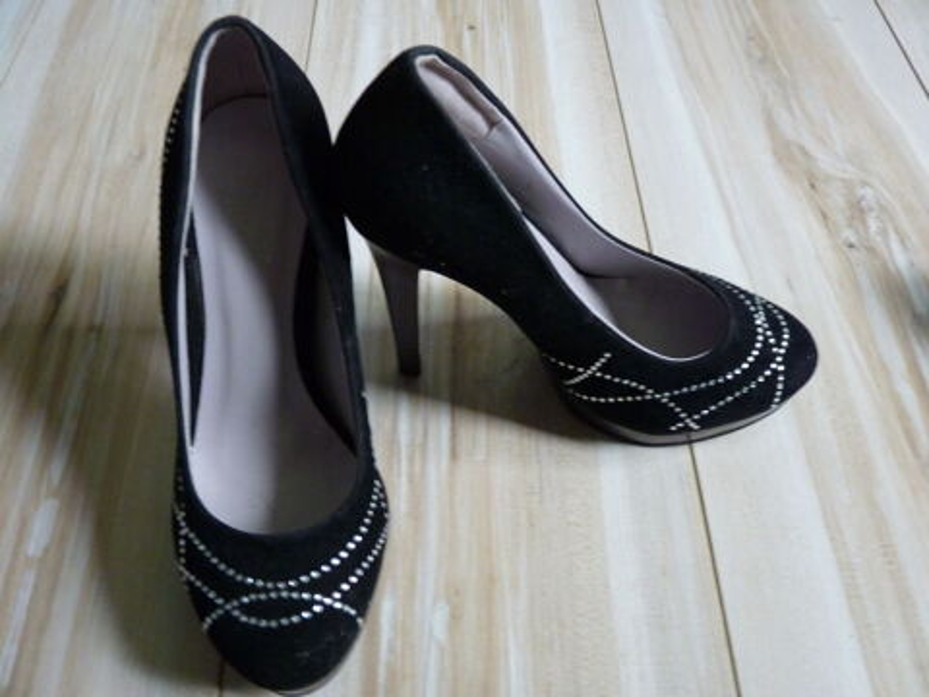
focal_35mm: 31
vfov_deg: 45.4
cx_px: 464
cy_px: 348
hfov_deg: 58.4
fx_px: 832
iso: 400
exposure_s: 1/6
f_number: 3
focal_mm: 5.4
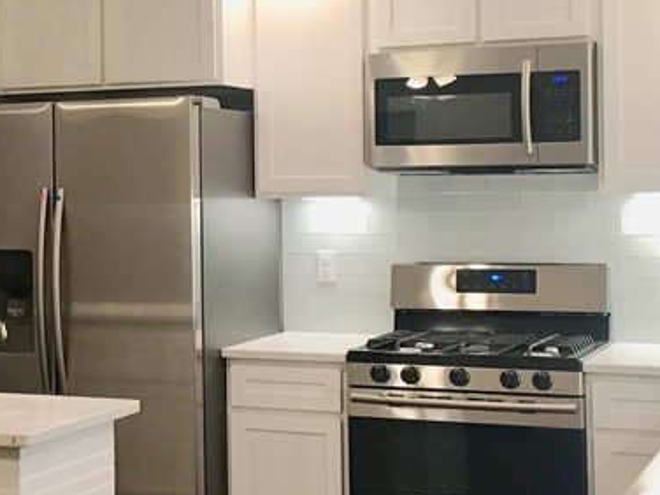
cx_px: 91
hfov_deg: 24.2
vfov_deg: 18.6
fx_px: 1506
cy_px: 190
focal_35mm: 79
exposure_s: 1/30
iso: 40
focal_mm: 4.15
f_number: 2.2
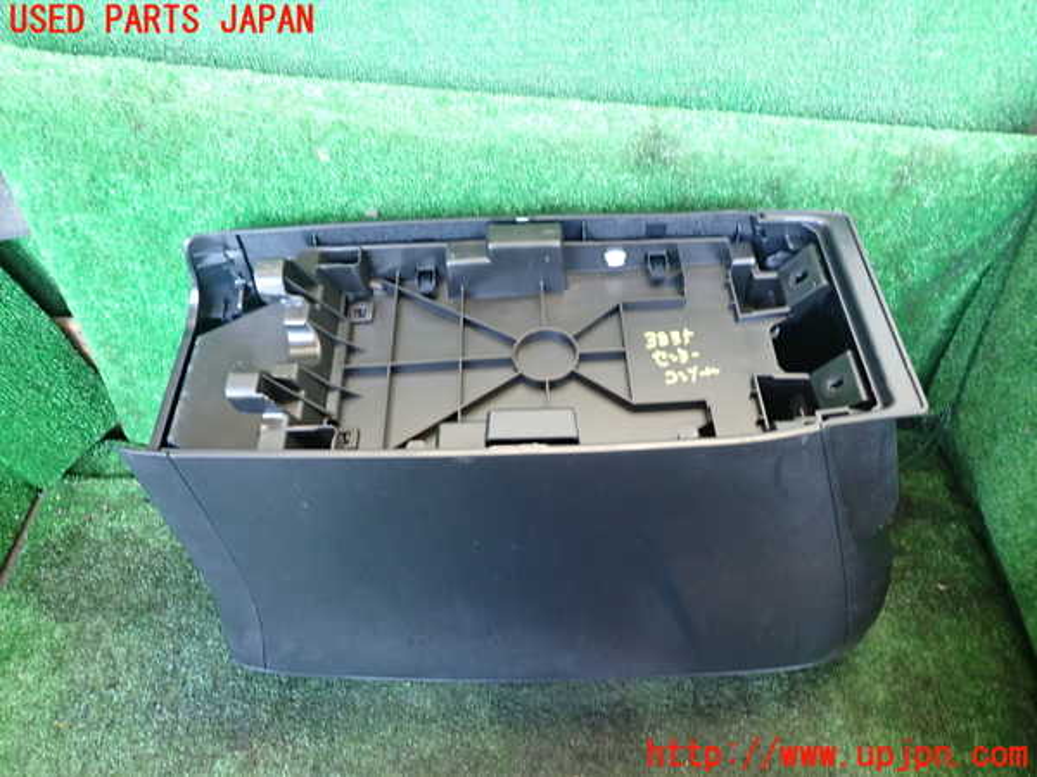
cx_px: 518
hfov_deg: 69.4
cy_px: 388
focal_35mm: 25
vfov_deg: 54.9
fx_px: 749
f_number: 2
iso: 320
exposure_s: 1/30
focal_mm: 4.5
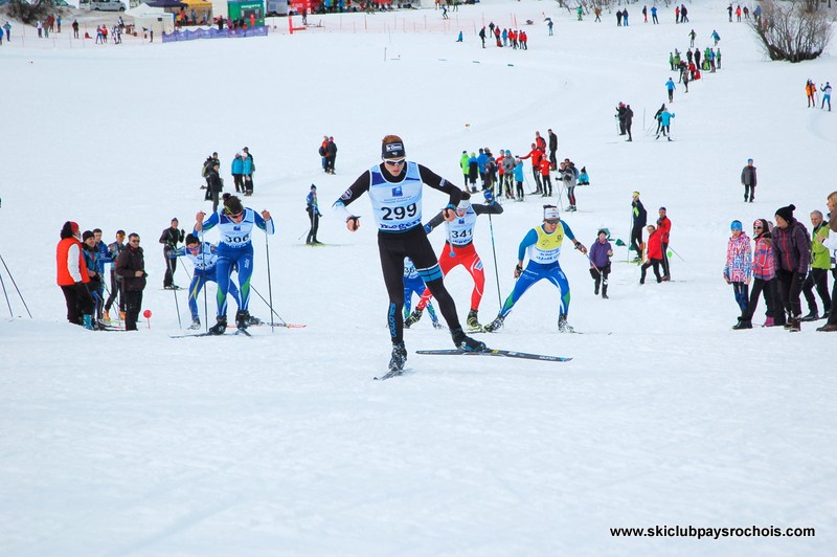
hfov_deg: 16.1
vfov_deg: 10.7
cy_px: 278
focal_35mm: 128
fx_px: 2962
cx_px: 418
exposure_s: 1/1250
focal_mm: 85
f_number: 5
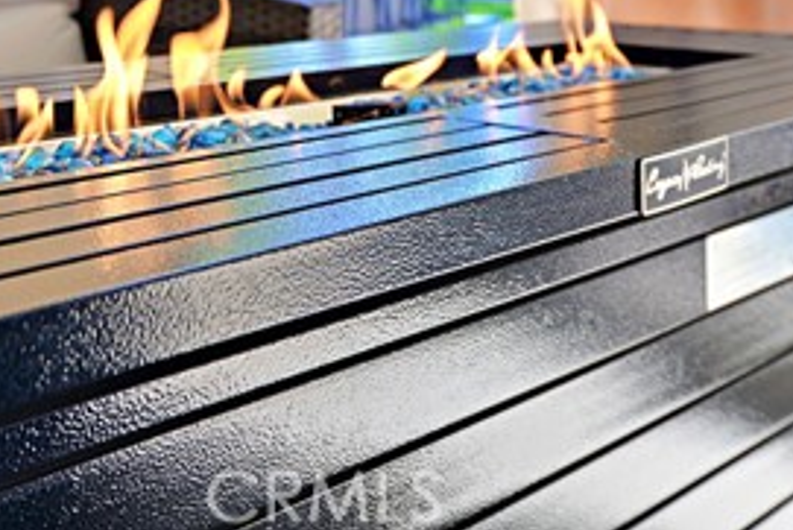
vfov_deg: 23.9
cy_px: -86
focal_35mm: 52
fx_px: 1146
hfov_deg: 36.9
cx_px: 161
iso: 125
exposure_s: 1/80
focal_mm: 22
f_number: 4.5
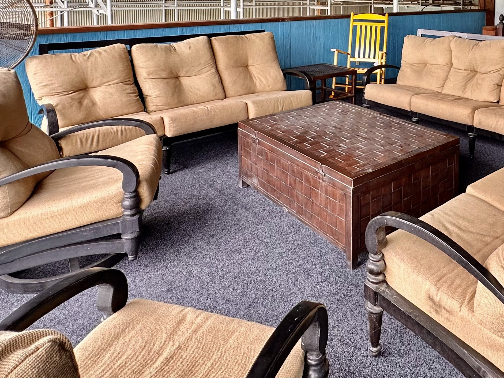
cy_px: 18
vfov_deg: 41.9
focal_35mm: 30
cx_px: 395
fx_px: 437
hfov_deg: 56.2
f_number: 2.2
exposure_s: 1/99
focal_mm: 2.22
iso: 100
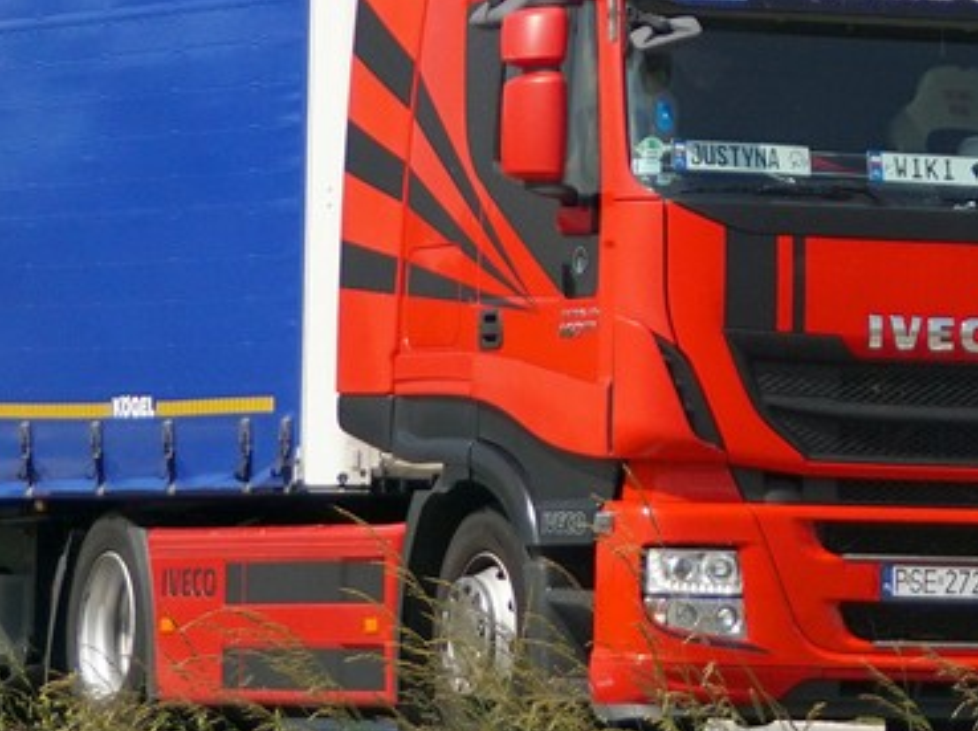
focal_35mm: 219
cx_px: 292
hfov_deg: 9.0
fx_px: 6181
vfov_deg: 6.8
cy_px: 140
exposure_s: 1/2000
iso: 320
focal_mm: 70
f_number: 5
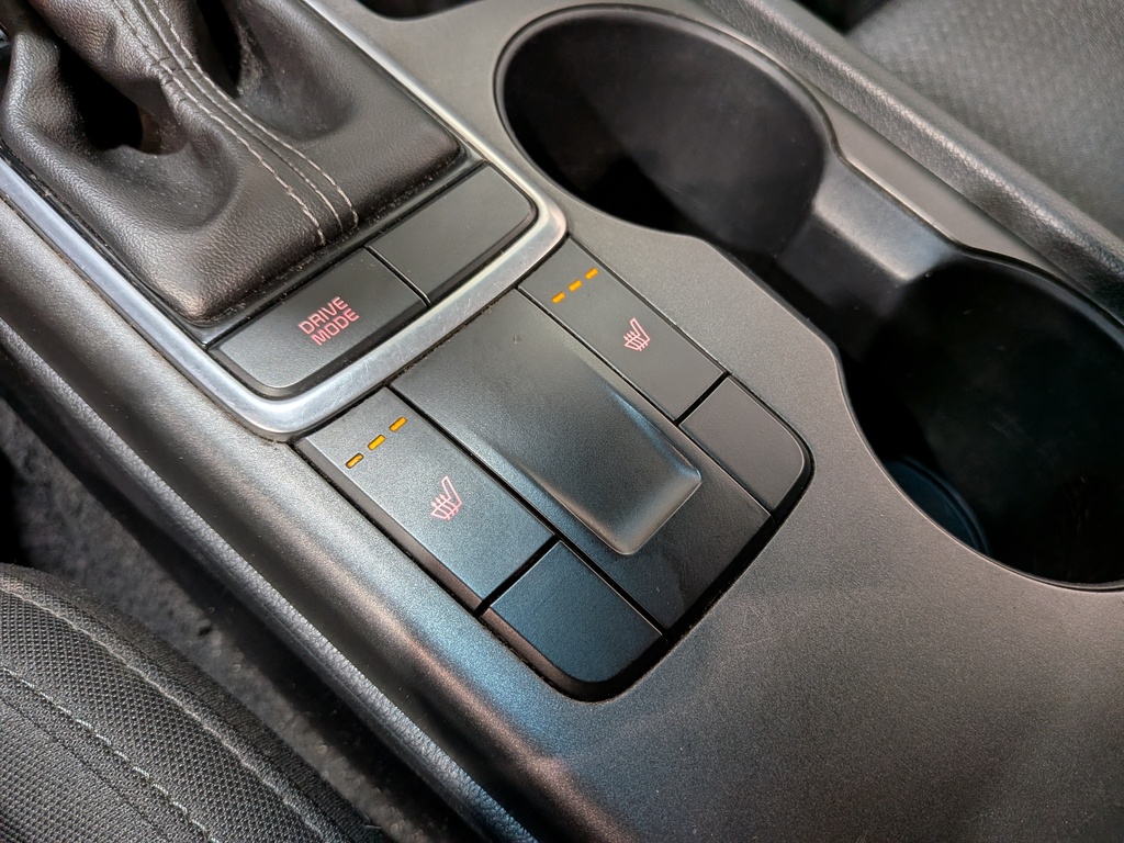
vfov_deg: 56.8
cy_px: 422
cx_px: 562
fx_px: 779
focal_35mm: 24
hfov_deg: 71.6
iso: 29
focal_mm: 4.53
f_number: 1.7
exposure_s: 1/50
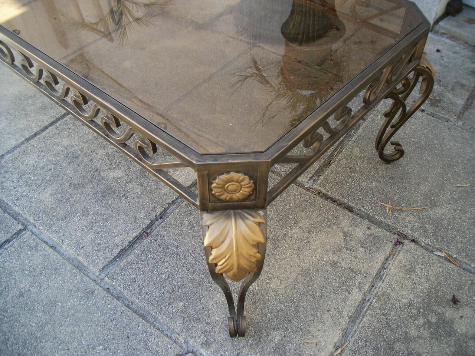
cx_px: 238
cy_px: 178
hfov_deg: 56.8
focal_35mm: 32
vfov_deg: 44.2
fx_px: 439
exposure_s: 1/160
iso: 80
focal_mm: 5.7
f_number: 2.9
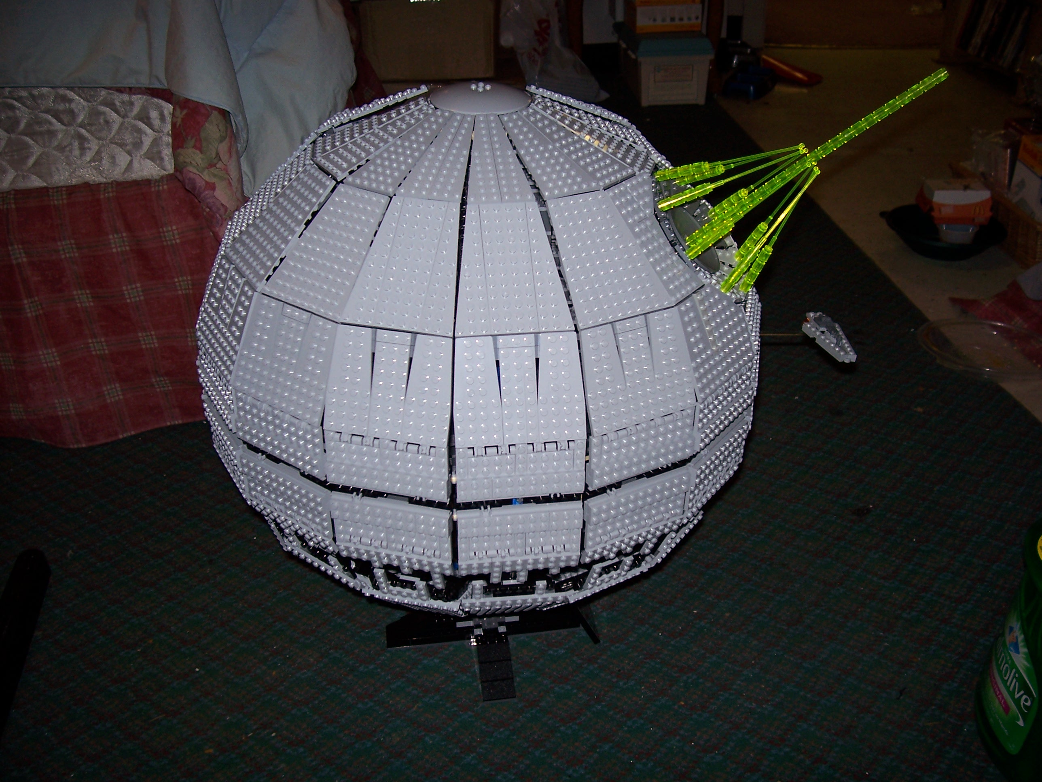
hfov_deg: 54.0
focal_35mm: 34
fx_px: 1023
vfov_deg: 41.8
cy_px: 391
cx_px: 521
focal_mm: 5.6
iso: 80
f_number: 2.7
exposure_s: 1/60
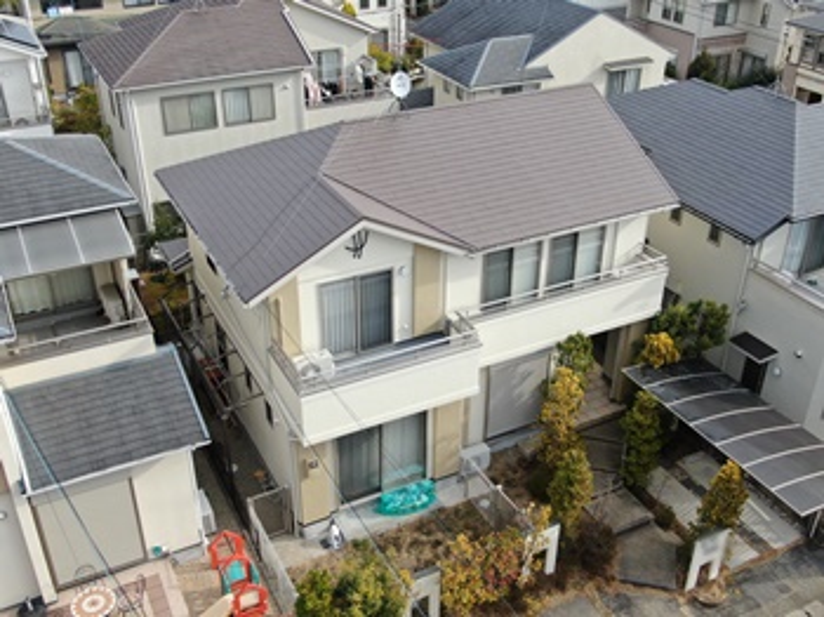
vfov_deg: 37.7
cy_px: 308
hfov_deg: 49.0
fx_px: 904
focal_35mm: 38
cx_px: 412
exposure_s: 1/320
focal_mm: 6.48
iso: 110
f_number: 3.4
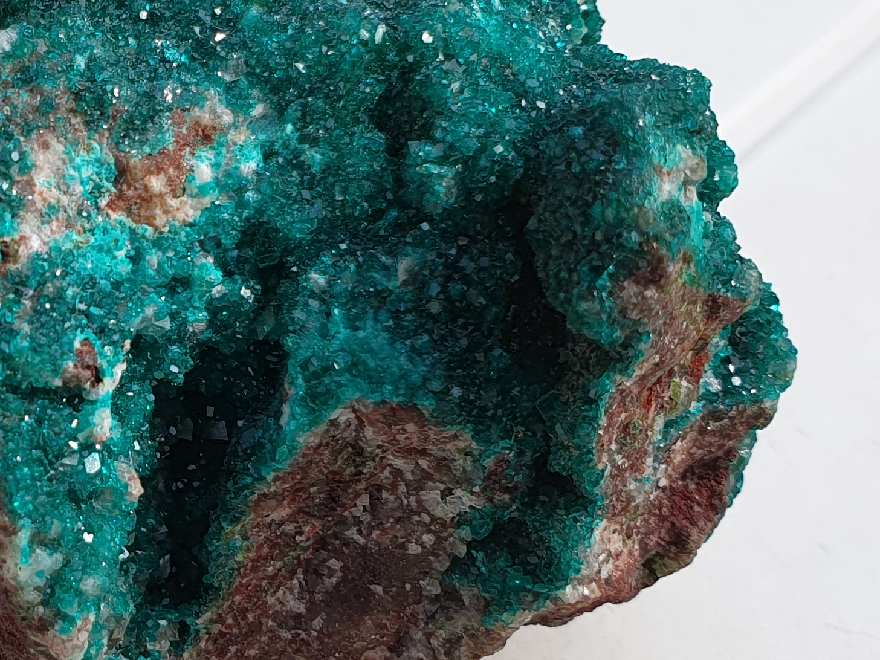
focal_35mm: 72
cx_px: 79
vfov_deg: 20.4
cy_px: 268
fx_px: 1830
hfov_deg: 26.1
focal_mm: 4.32
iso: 50
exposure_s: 1/1108
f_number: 2.4
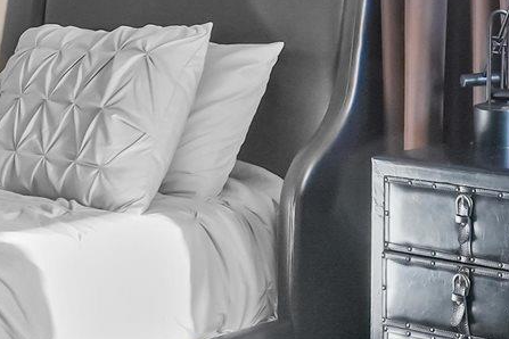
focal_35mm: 110
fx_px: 1555
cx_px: 413
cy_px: -88
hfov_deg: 18.4
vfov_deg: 12.1
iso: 800
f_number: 11
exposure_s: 1/125
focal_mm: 16
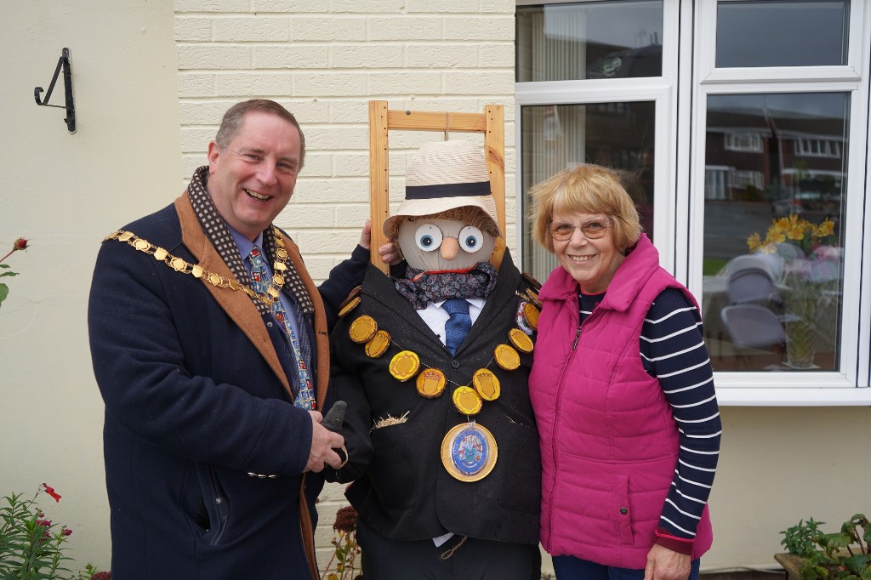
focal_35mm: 33
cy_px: 290
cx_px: 436
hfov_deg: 57.2
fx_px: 798
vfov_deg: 39.9
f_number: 4
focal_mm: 33
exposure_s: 1/160
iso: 125
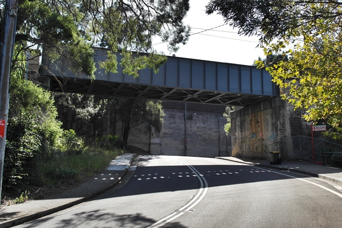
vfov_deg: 37.8
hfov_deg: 54.4
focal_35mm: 35
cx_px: 185
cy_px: 102
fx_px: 332
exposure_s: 1/250
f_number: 6.3
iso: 100
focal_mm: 20
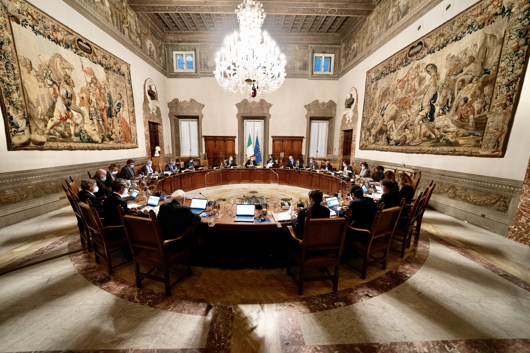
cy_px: 176
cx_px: 265
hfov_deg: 108.3
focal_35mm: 13
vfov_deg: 85.4
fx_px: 191
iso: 3200
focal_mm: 13
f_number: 4
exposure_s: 1/80
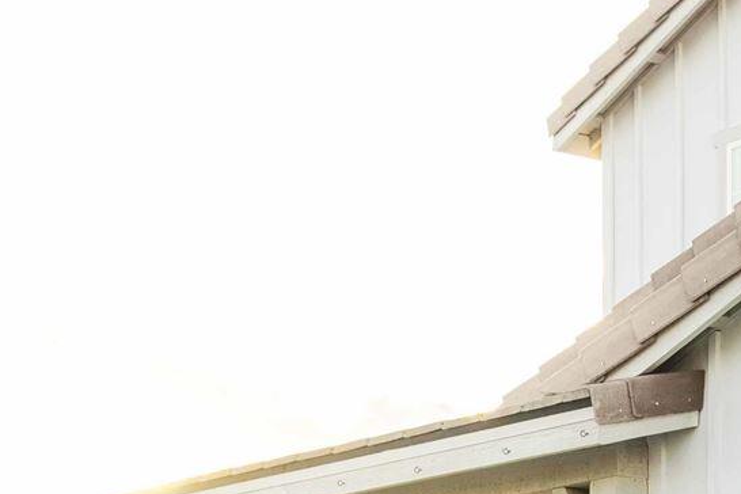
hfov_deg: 14.7
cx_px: 911
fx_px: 2779
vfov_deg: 9.8
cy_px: 803
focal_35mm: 135
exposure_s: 1/400
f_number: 2.8
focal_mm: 24
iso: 100
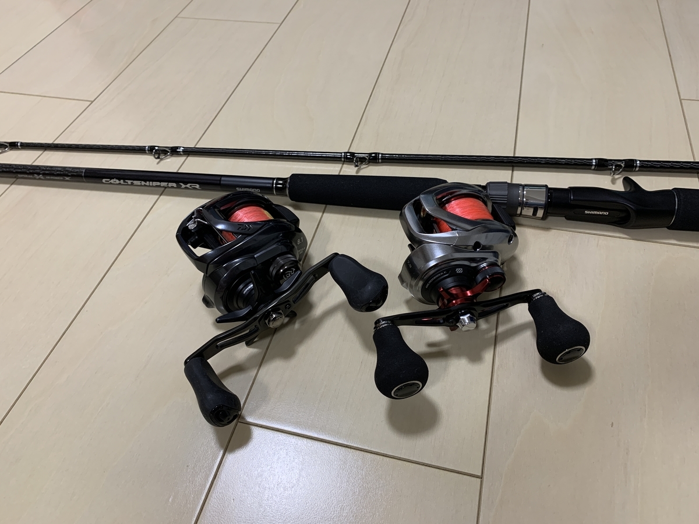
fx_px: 525
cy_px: 262
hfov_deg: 67.3
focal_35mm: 26
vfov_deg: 53.1
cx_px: 350
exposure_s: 1/60
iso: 125
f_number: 1.8
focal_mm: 4.25
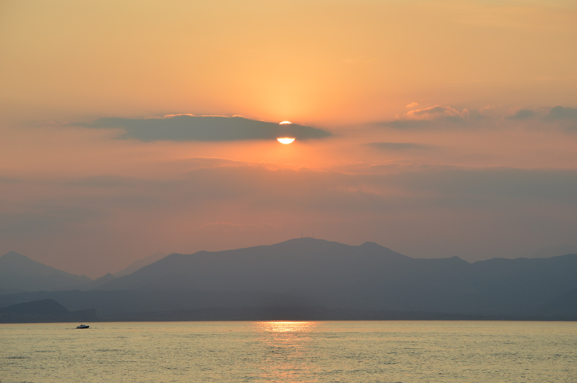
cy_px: 192
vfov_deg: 9.1
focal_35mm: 150
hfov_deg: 13.7
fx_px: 2402
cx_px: 288
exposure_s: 1/400
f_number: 7.1
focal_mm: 100
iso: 100
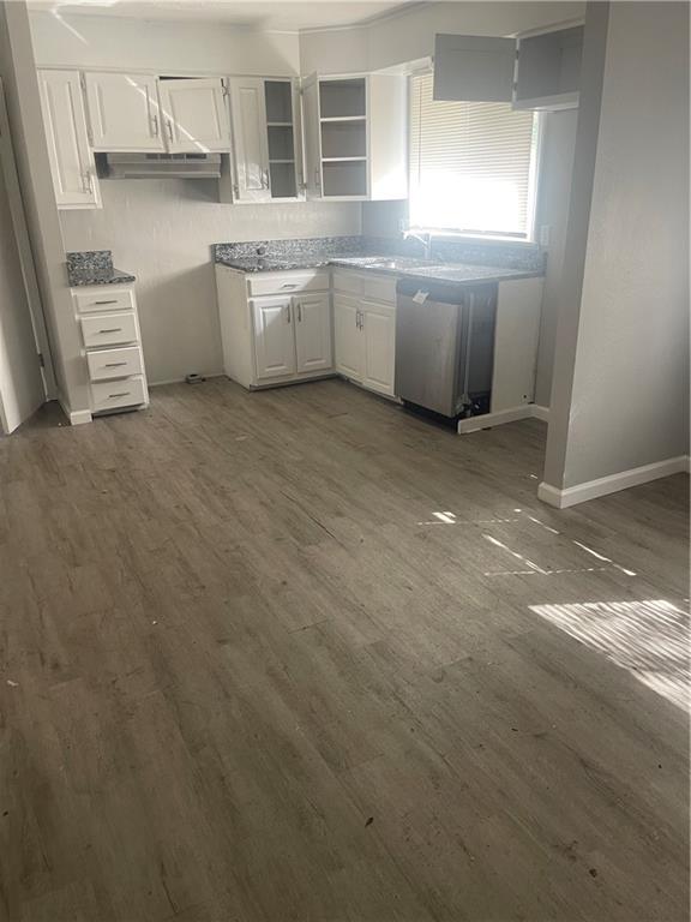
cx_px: 346
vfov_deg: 69.4
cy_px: 461
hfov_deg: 54.9
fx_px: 665
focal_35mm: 25
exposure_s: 1/95
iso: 125
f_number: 1.6
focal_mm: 5.1
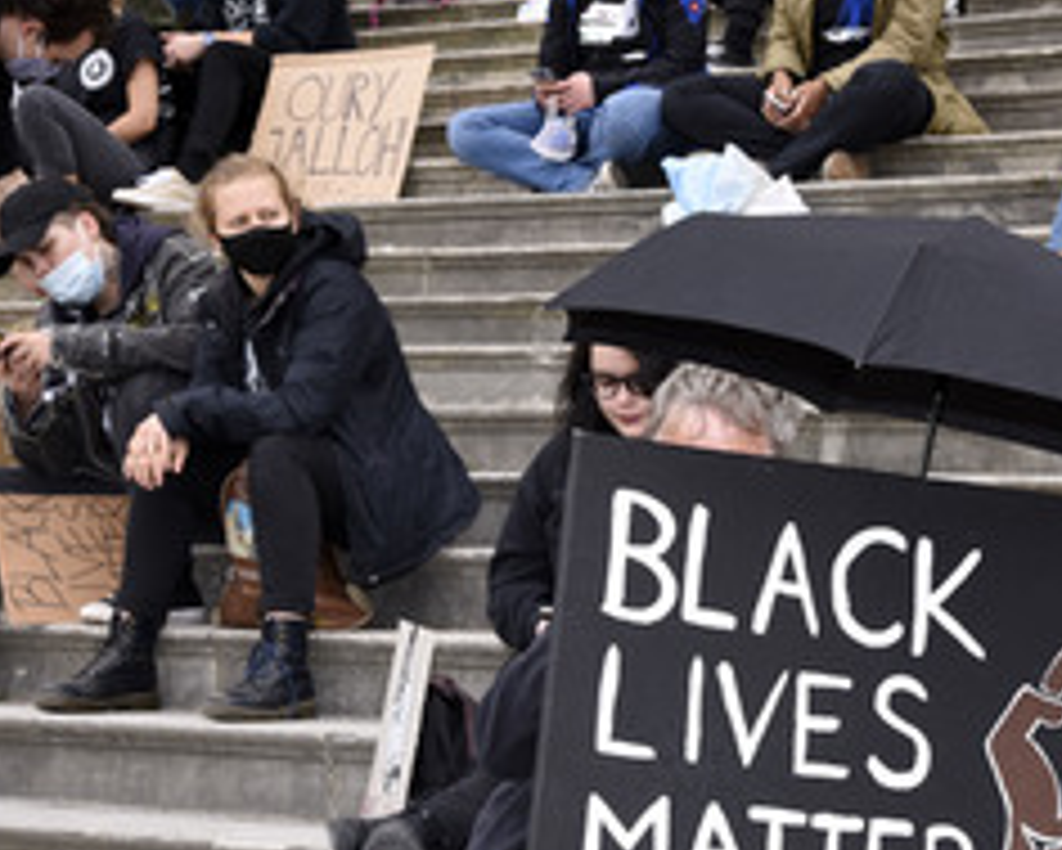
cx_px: 826
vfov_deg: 13.9
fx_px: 3490
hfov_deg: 17.2
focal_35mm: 111
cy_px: 445
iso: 640
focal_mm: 62
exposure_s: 1/160
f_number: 11
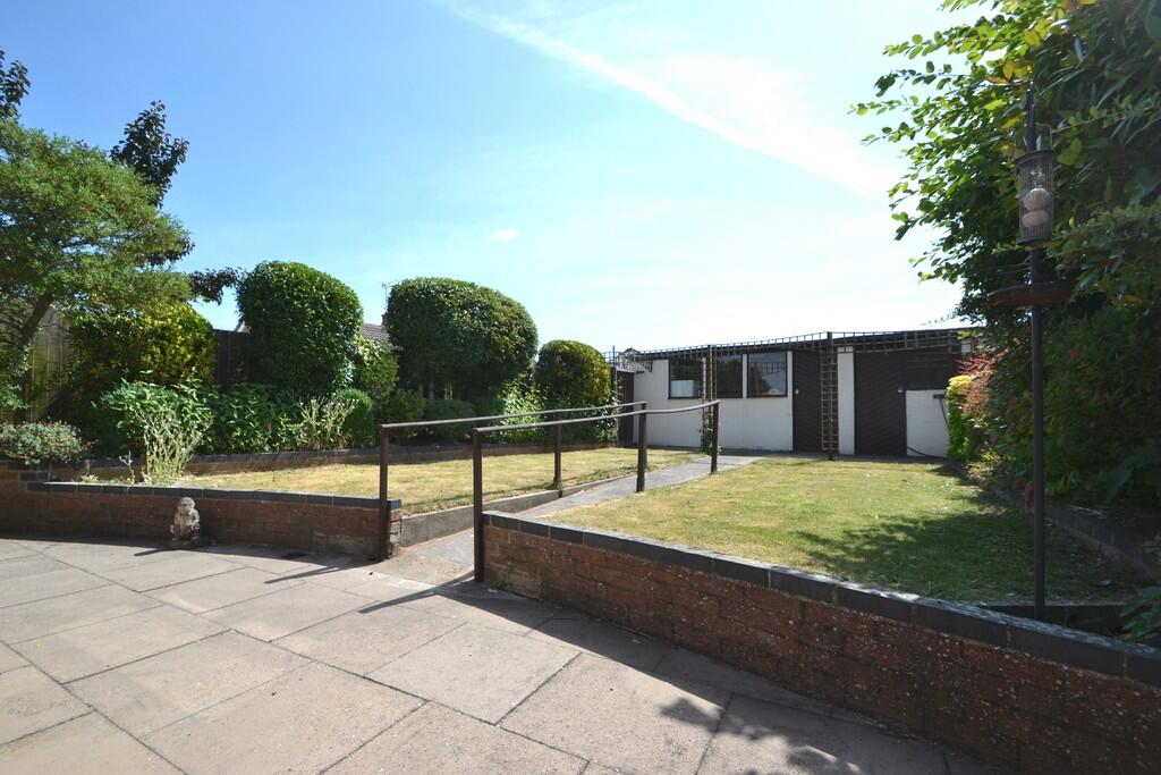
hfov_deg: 100.4
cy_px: 388
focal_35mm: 15
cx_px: 580
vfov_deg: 77.3
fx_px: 484
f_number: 8
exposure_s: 1/250
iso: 100
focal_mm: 10
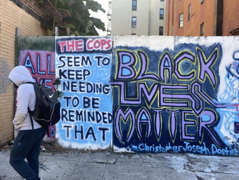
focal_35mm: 26
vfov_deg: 53.1
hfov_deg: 67.3
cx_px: 120
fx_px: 180
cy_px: 90
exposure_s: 1/308
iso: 32
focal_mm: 4.25
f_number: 1.8
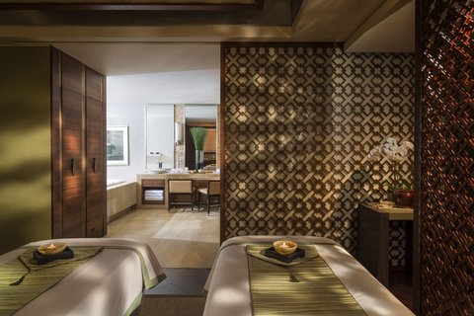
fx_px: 276
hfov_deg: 81.2
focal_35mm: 21
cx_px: 237
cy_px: 158
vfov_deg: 59.5
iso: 100
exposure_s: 1/1.67
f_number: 11
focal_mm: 21
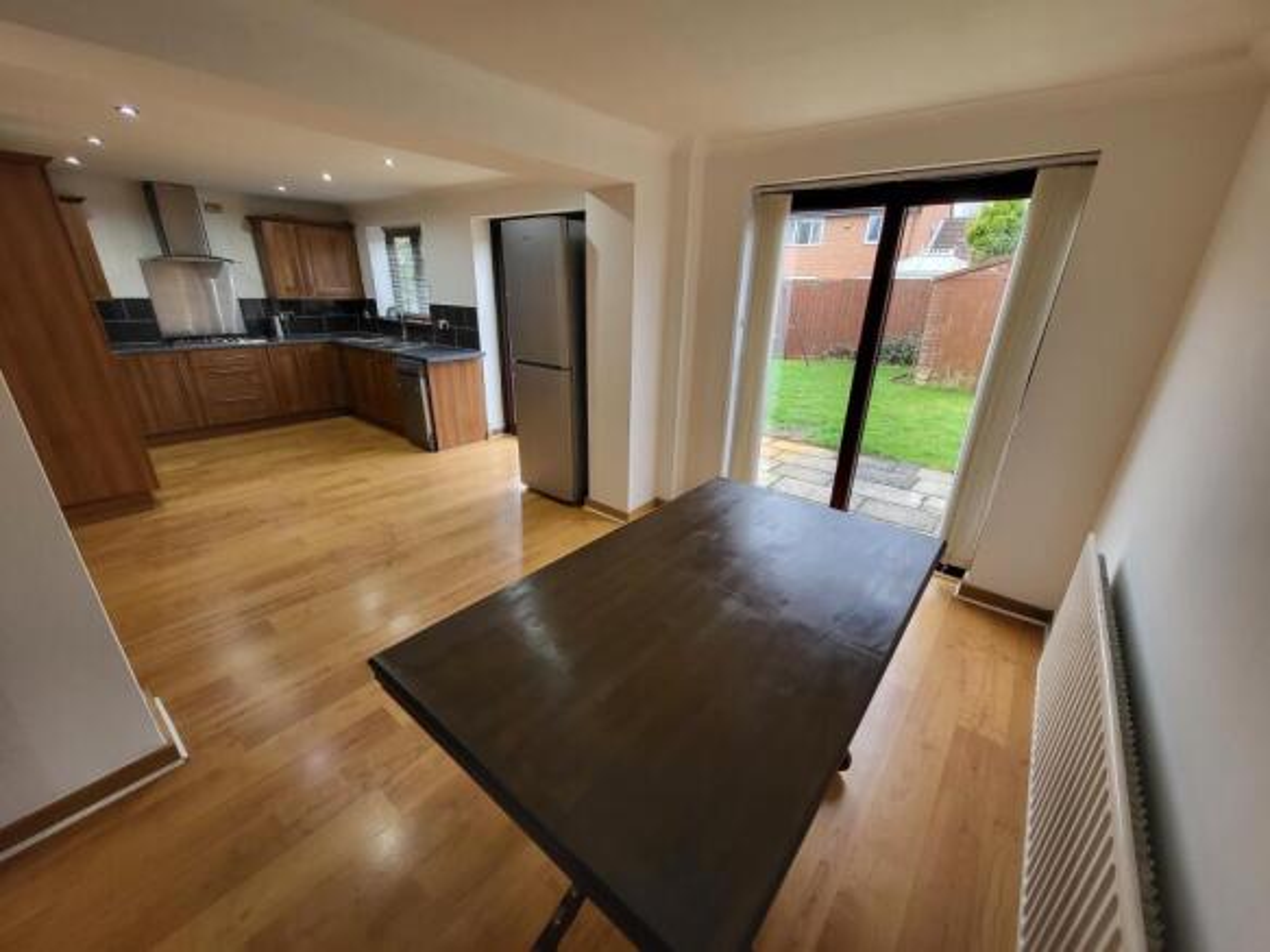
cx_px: 635
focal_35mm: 13
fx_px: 477
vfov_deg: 89.9
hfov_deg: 106.2
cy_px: 476
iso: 125
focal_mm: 1.74
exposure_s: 1/50
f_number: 2.2
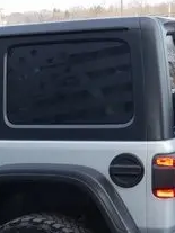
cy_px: 184
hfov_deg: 15.3
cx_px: -30
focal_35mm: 93
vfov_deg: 20.9
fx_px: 628
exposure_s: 1/60
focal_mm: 15
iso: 800
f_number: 10
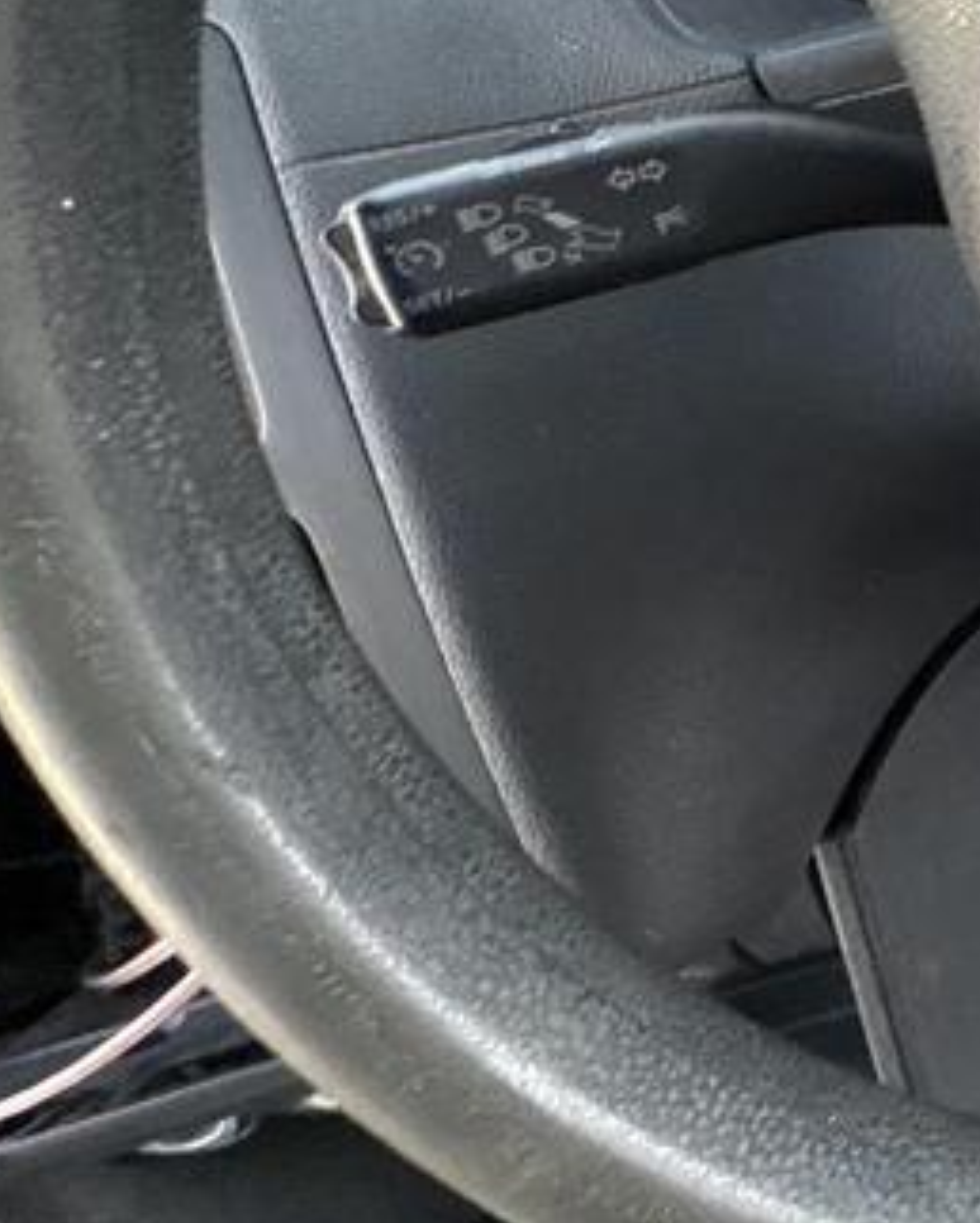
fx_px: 1376
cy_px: 144
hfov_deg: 23.7
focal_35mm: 38
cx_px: 1679
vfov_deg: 44.1
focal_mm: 2.22
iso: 200
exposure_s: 1/71
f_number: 2.2
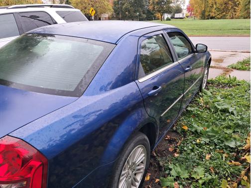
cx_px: 126
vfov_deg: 51.4
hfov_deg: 65.3
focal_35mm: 27
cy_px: 94
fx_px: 196
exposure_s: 1/50
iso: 50
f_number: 1.8
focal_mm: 4
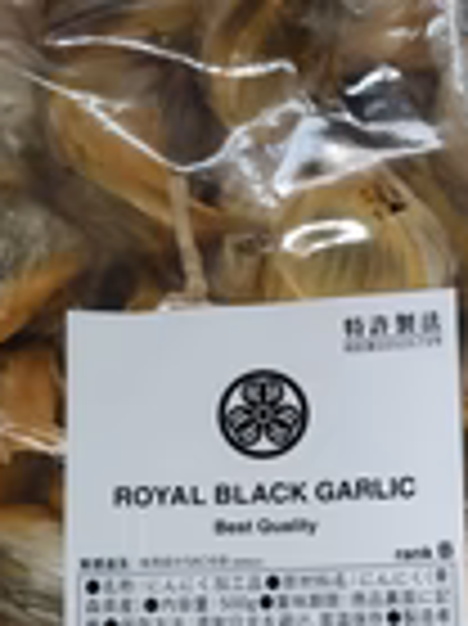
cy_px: 612
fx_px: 1354
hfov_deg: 19.5
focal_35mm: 75
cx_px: 328
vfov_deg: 24.9
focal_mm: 4.8
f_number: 1.79
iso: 178
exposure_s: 1/100
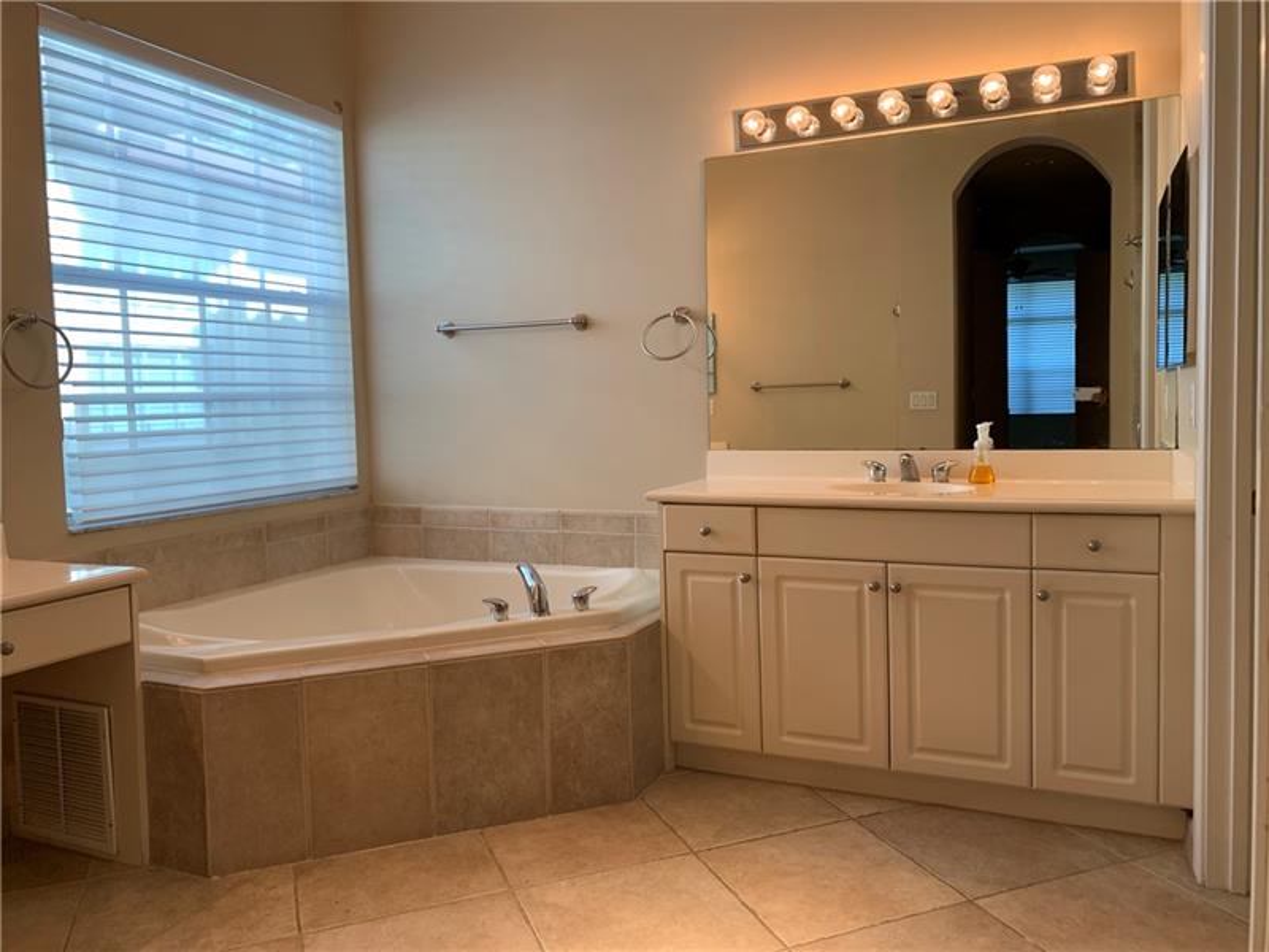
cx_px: 634
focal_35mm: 26
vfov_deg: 53.1
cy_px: 476
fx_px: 953
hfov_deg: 67.3
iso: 64
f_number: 1.8
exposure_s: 1/120
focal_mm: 4.25
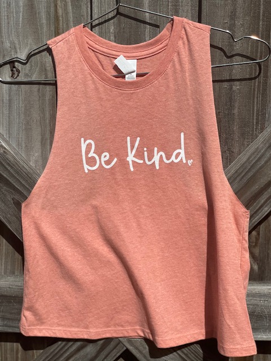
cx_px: 136
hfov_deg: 28.0
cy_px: 180
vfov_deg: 36.8
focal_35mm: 52
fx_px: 543
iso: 25
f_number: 2
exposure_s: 1/3690
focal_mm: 6
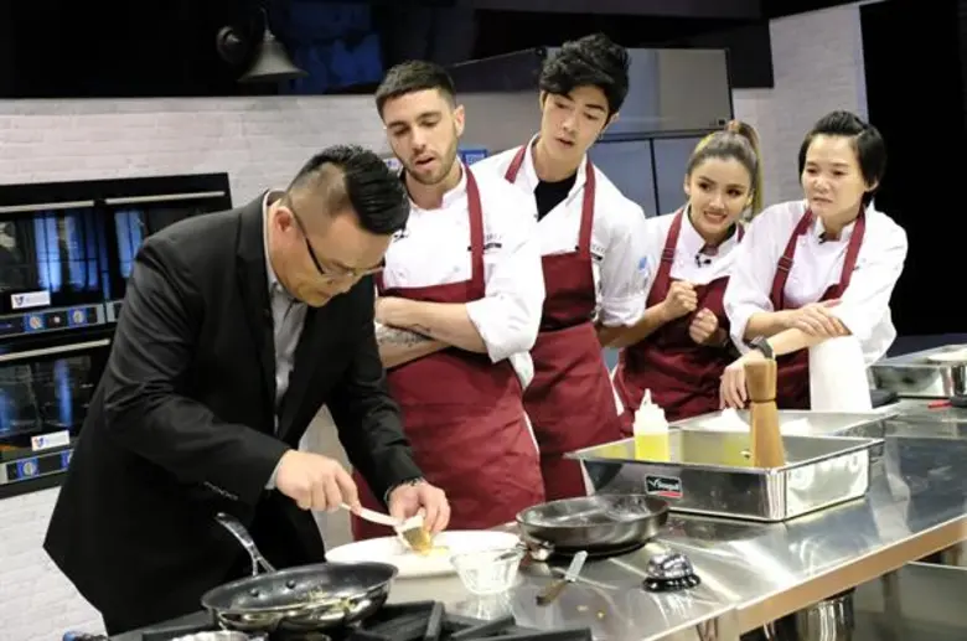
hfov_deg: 38.3
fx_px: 1394
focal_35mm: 52
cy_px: 320
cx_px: 484
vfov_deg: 25.9
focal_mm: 34.5
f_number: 6.4
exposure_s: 1/250
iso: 12800
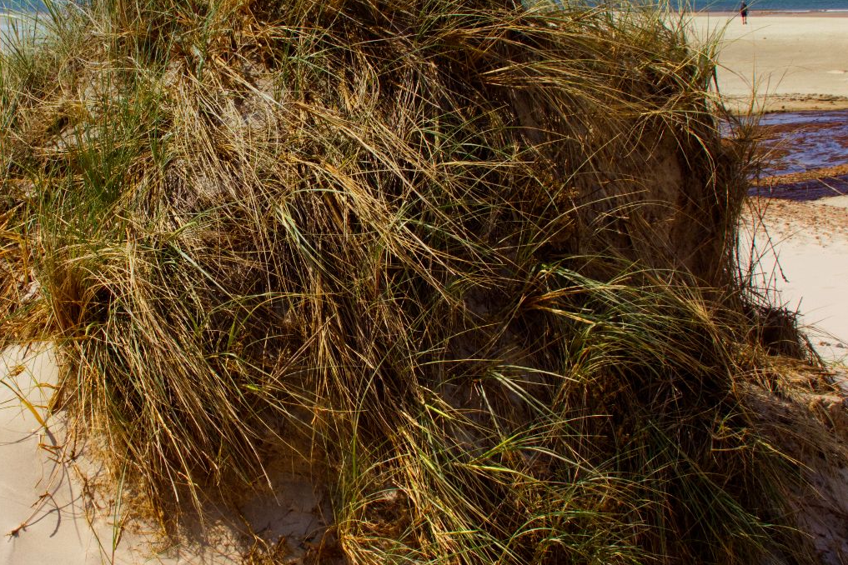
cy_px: 179
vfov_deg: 14.8
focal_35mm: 92
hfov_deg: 22.0
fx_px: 2167
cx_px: 272
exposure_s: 1/400
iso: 200
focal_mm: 26
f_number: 11
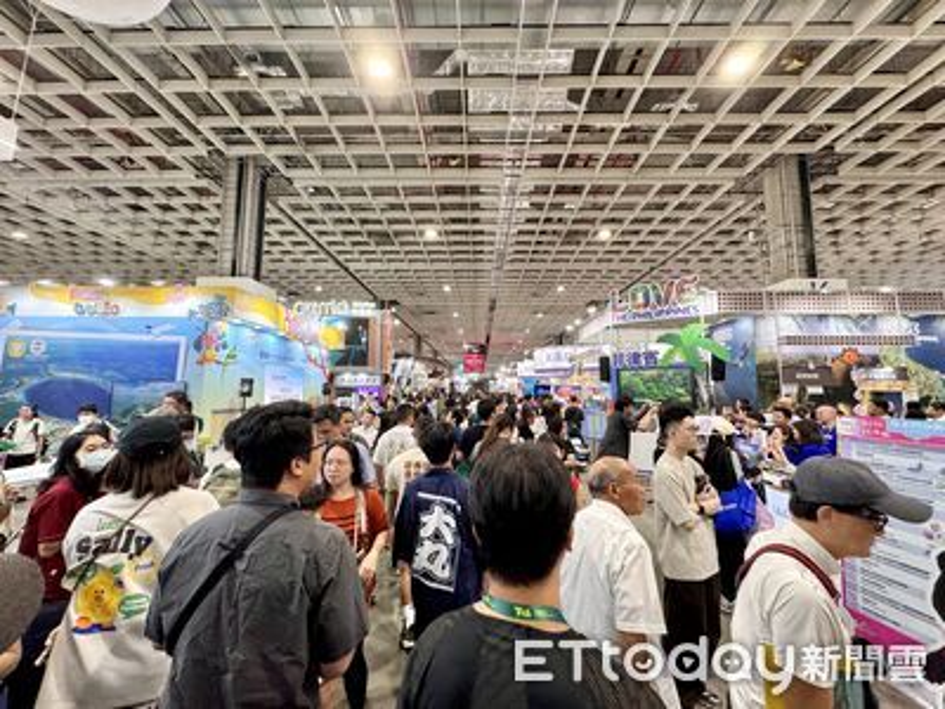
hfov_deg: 102.1
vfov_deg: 85.7
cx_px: 472
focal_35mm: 14
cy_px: 354
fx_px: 382
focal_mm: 2.22
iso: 250
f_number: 2.2
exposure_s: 1/120
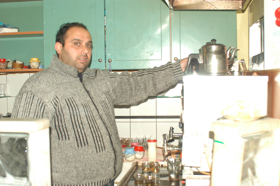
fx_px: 326
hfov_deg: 46.4
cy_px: 93
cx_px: 140
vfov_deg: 31.8
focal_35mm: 42
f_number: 4
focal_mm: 28
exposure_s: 1/60
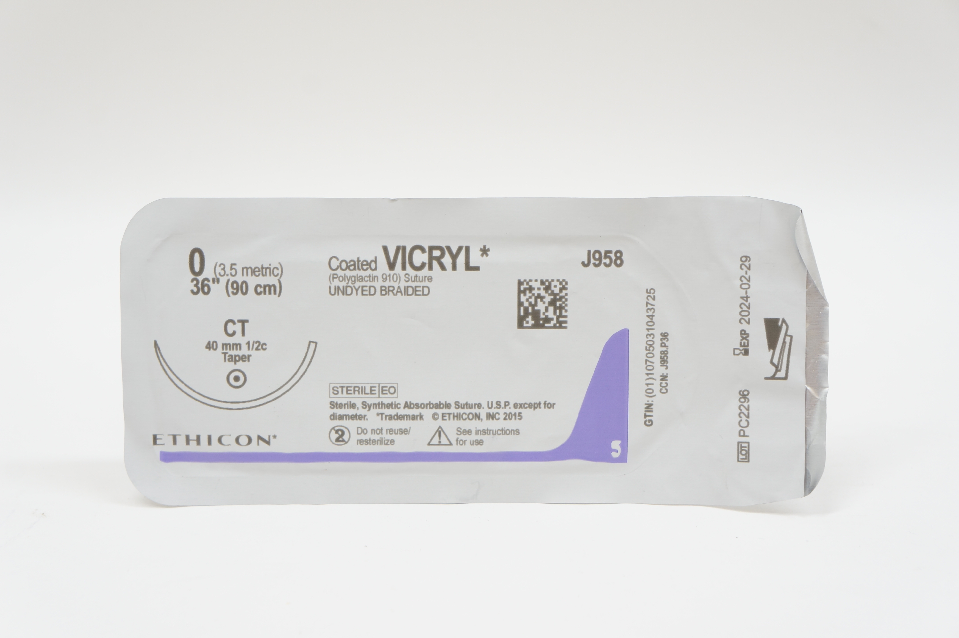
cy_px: 319
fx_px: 1477
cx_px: 480
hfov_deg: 36.0
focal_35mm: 56
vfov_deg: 24.3
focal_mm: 37
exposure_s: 1/40
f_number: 7.1
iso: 400
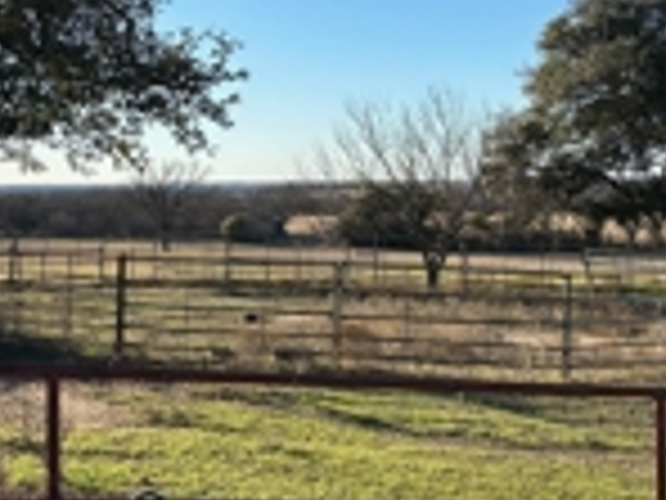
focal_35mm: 65
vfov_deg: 22.6
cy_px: 230
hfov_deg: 29.8
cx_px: 284
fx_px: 1251
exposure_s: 1/2809
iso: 80
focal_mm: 6.86
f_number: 1.78
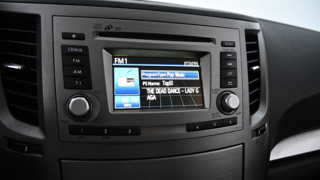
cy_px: 83
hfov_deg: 26.9
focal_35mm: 79
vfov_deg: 15.3
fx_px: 670
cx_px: 161
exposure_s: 1/200
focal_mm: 50
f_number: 7.1
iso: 8000
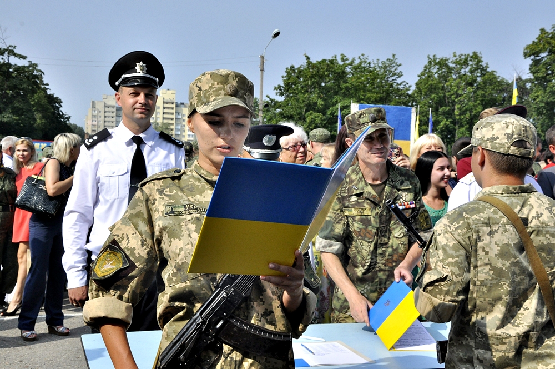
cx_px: 278
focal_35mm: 51
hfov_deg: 38.9
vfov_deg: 26.4
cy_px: 184
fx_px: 785
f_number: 16
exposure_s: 1/800
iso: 1000
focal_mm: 34
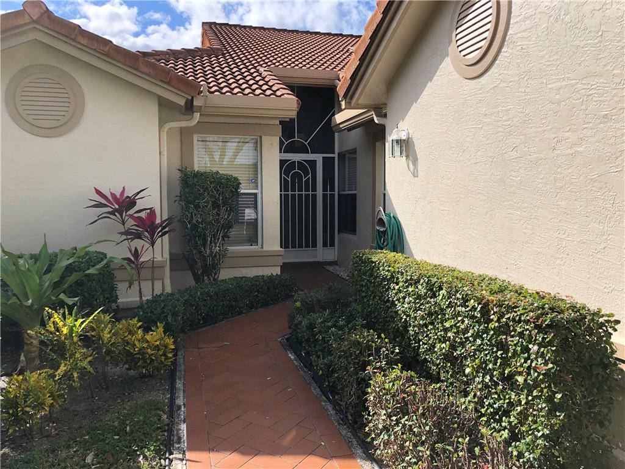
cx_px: 312
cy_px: 234
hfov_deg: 63.4
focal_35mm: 28
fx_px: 506
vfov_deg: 49.7
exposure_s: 1/1919
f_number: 1.8
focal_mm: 4
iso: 20
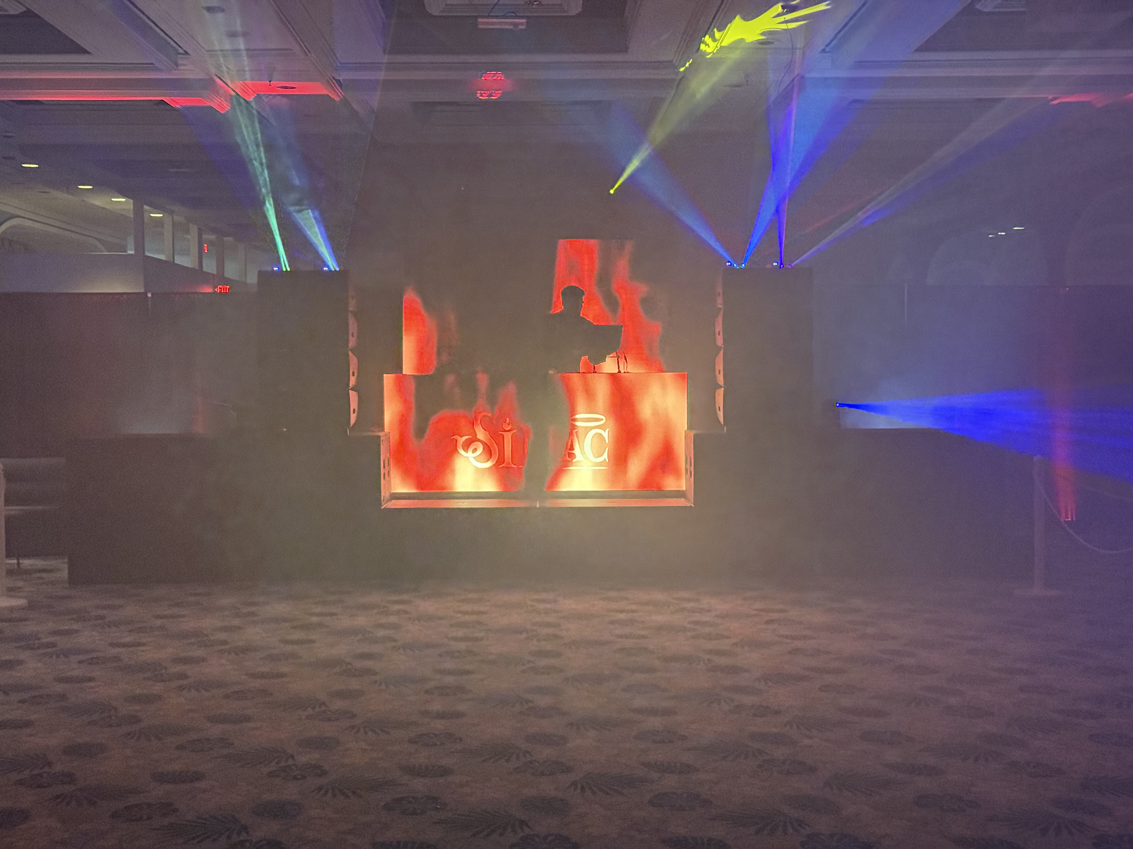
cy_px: 424
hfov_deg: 39.7
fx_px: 1571
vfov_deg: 30.3
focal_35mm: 48
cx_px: 566
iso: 500
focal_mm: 6.76
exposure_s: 1/30
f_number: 1.78
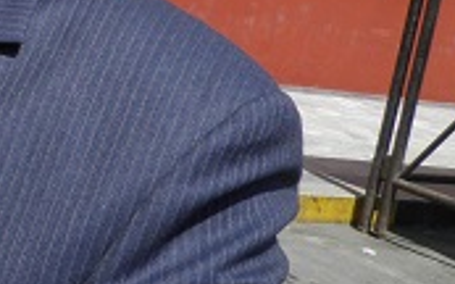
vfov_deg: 11.7
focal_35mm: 110
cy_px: -39
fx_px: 1364
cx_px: -355
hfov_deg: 16.1
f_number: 5.7
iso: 50
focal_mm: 4.9
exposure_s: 1/250
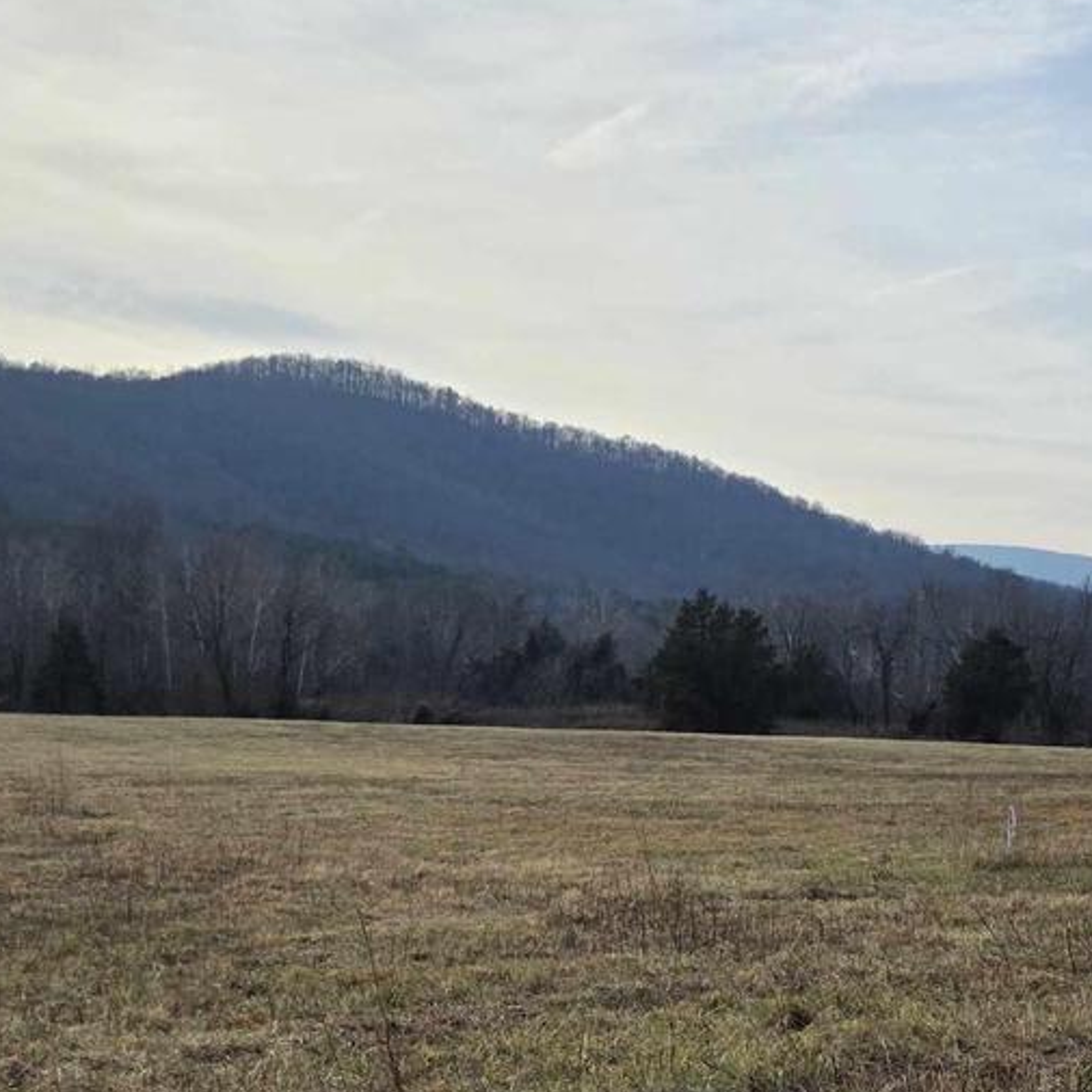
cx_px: 562
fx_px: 2070
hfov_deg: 29.6
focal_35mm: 58
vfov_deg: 29.1
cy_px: 822
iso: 80
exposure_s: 1/6355
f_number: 1.7
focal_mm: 6.3
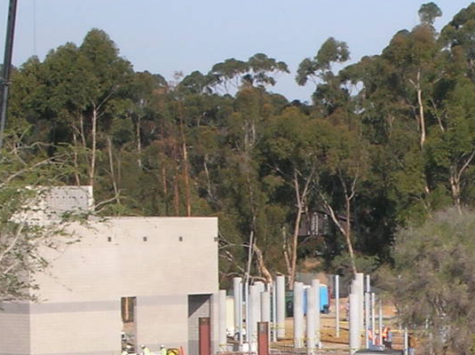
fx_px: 4057
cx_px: 534
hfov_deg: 6.7
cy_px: 458
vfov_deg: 5.0
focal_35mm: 296
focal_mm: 16.4
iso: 50
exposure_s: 1/152
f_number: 8.1
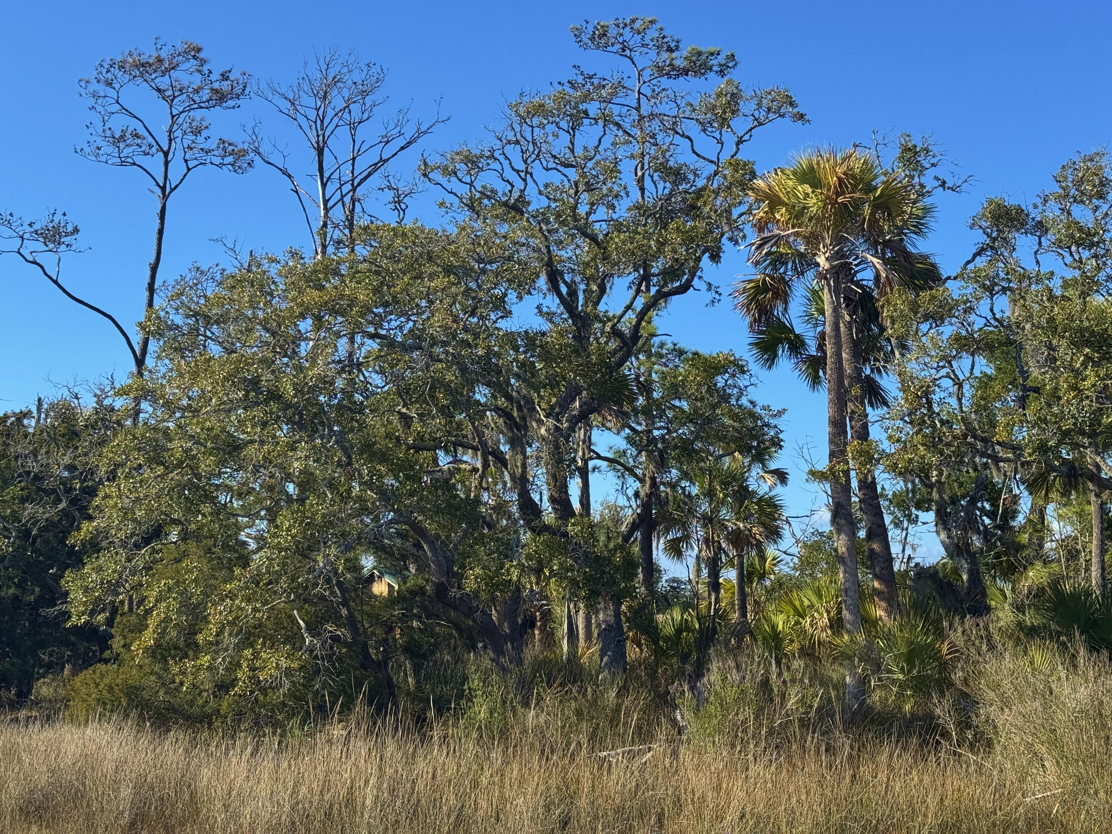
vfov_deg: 30.3
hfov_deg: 39.7
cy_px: 417
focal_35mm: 48
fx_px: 1542
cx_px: 556
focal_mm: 6.76
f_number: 1.78
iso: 64
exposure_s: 1/2959
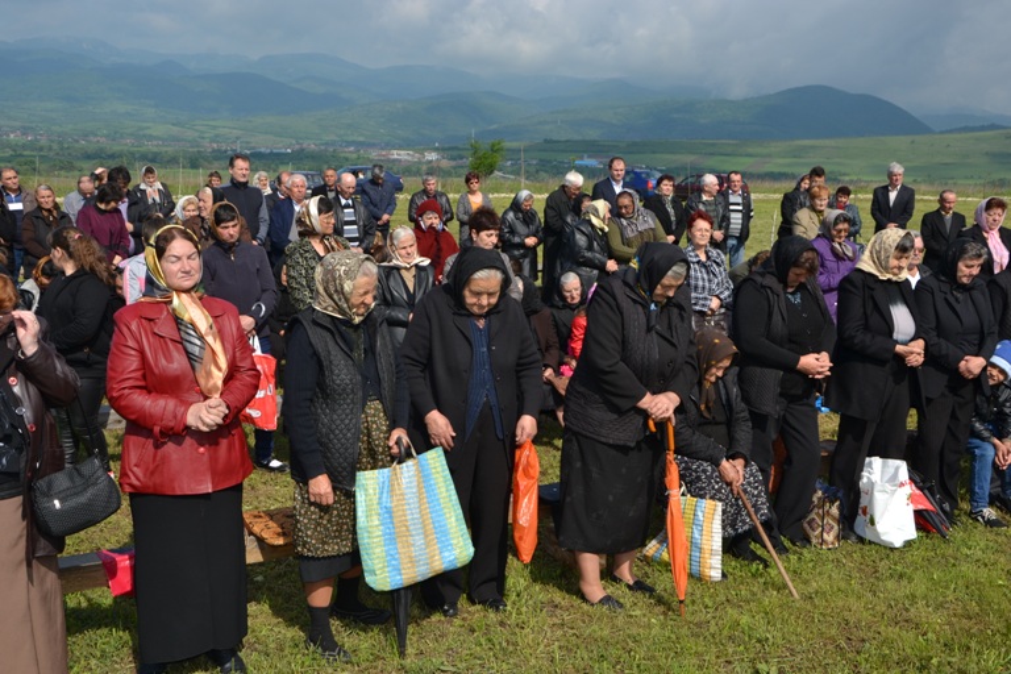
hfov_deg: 43.6
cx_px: 506
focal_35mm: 45
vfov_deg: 29.9
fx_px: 1264
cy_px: 337
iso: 100
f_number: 10
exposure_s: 1/200
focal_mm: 30
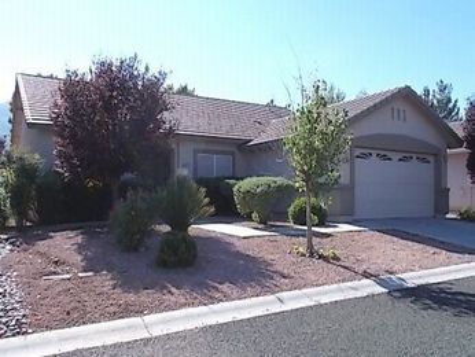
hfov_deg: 59.9
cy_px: 178
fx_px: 412
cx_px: 238
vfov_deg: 46.8
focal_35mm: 30
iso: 80
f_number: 3.4
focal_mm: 5.3
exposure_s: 1/500
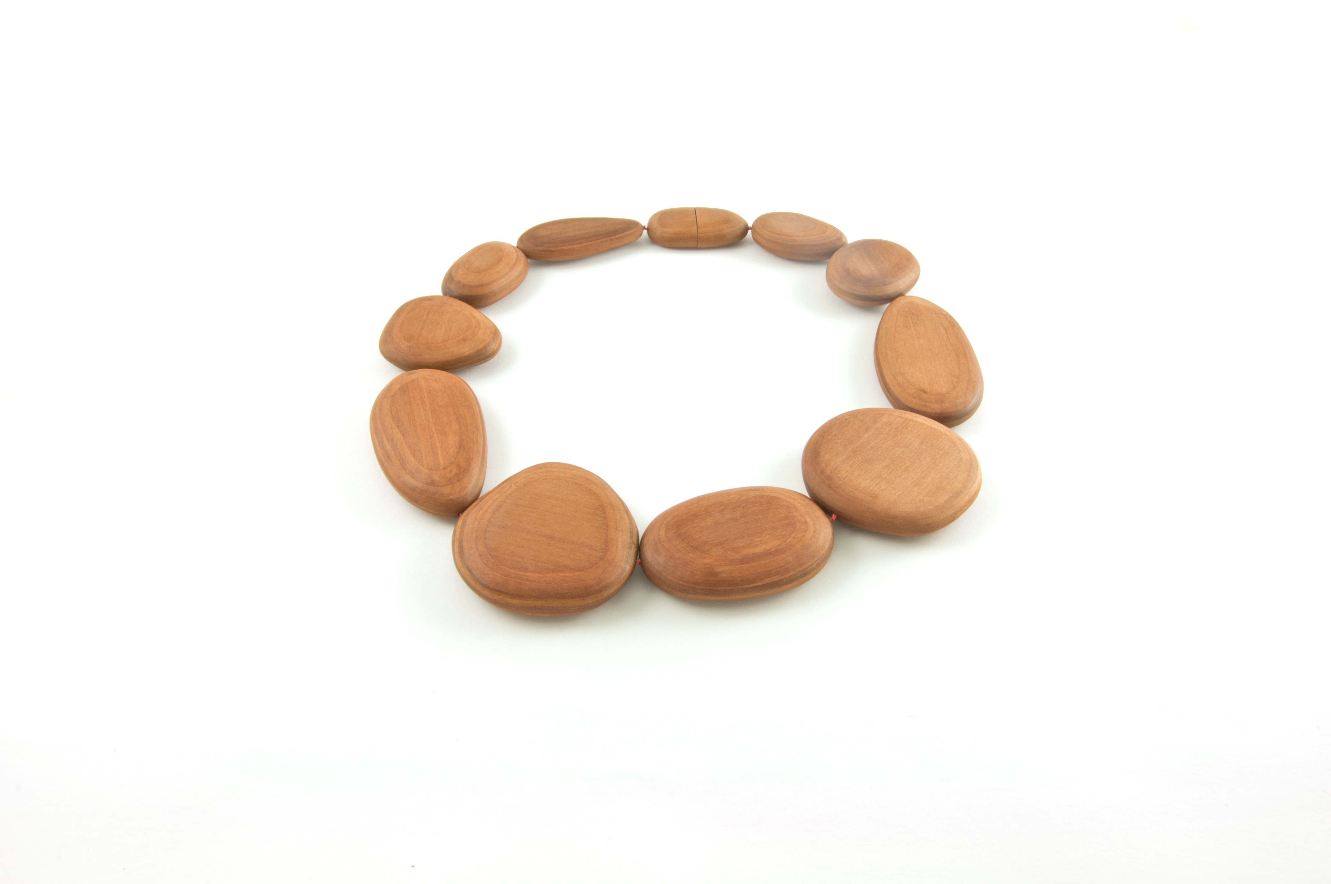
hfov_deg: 57.3
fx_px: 1219
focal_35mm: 33
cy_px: 442
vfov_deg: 39.9
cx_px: 666
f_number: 25
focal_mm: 22
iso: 200
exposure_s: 1
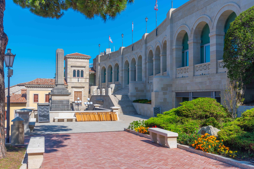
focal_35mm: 36
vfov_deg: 36.9
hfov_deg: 53.1
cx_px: 124
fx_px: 254
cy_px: 84
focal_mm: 35
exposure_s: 1/400
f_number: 8
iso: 100
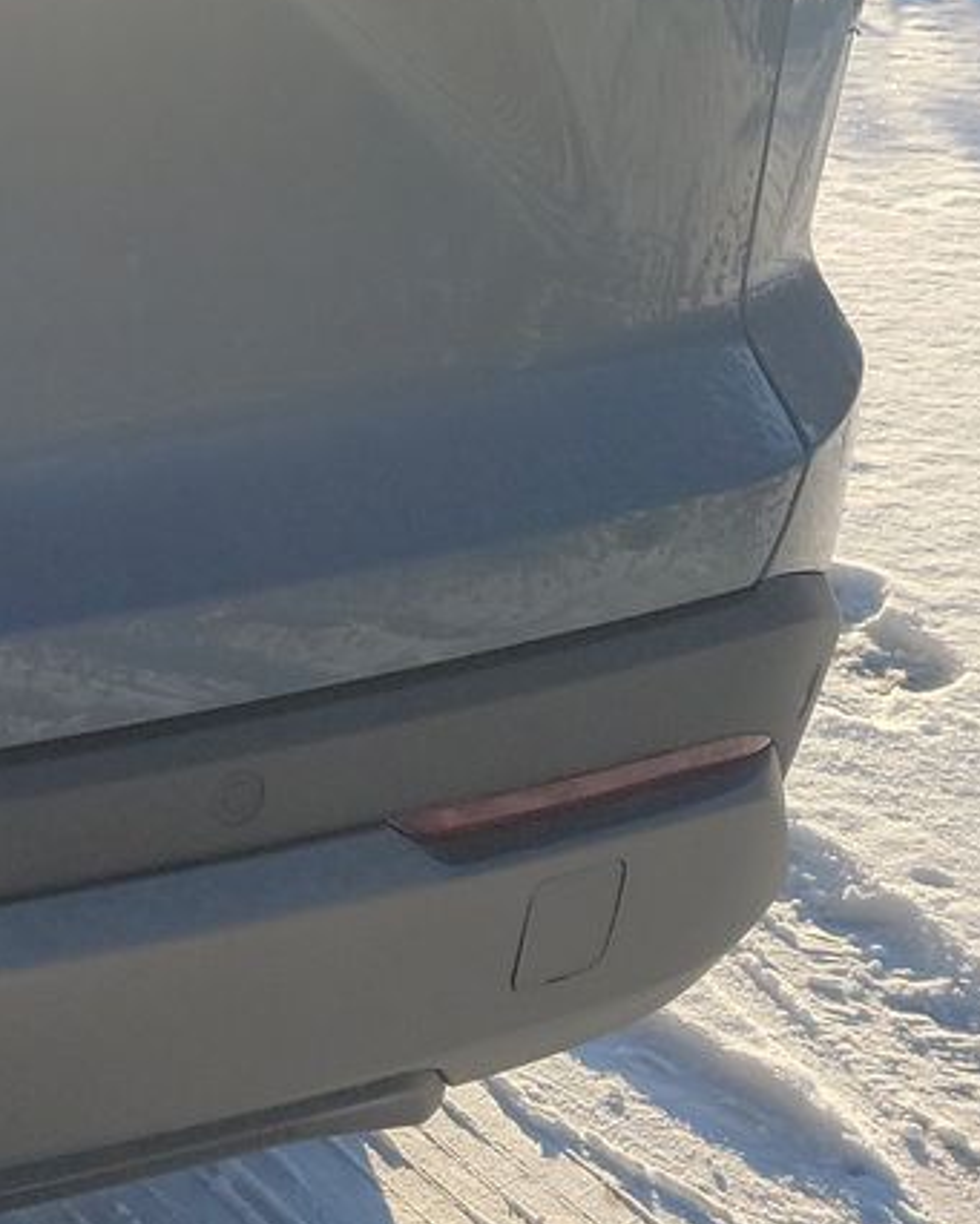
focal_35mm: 88
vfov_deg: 21.4
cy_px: 210
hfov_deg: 15.0
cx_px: -839
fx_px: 3189
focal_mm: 6.7
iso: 50
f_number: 1.8
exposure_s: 1/781
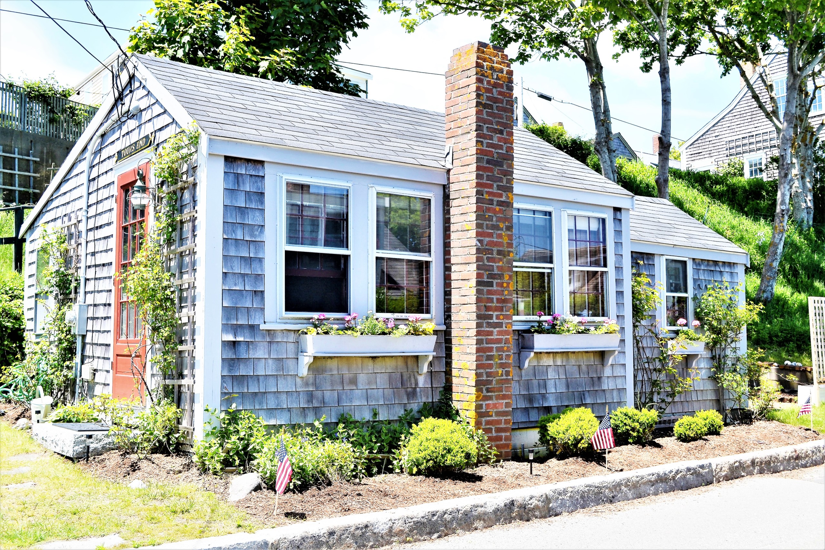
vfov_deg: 34.2
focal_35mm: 39
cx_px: 412
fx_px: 894
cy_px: 275
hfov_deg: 49.6
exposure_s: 1/160
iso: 100
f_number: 6.3
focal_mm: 26
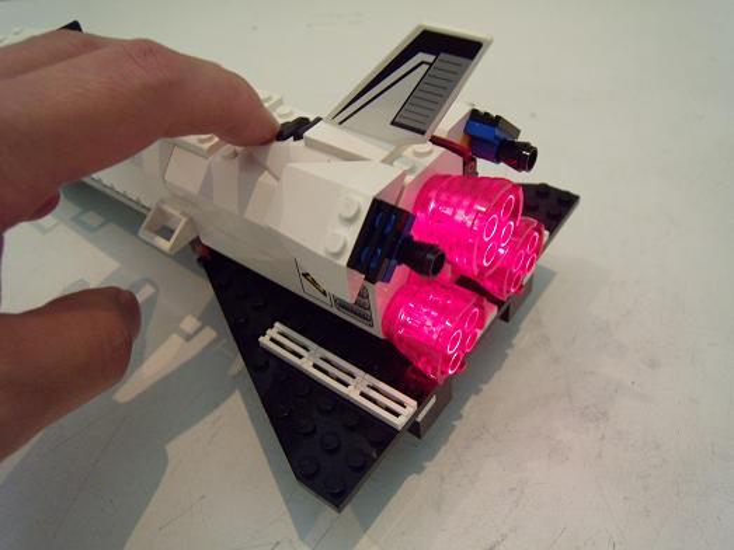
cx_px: 367
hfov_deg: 63.5
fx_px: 594
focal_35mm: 28
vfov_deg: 49.7
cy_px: 275
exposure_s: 1/30
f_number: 2.8
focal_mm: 6
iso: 400
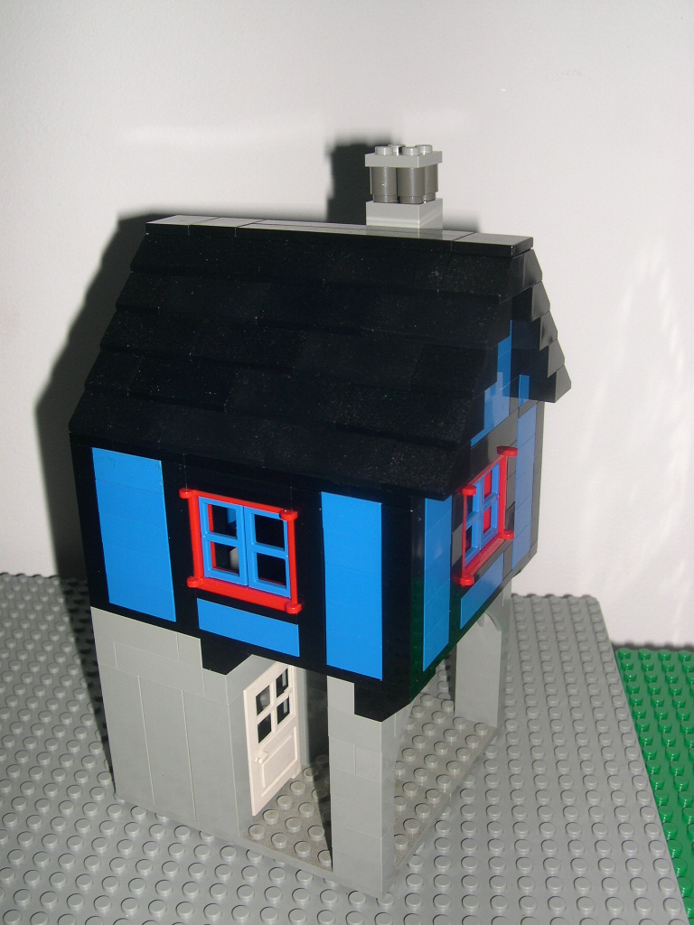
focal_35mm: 38
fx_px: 1016
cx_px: 347
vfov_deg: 49.0
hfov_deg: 37.7
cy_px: 462
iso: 100
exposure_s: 1/60
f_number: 7.6
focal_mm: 8
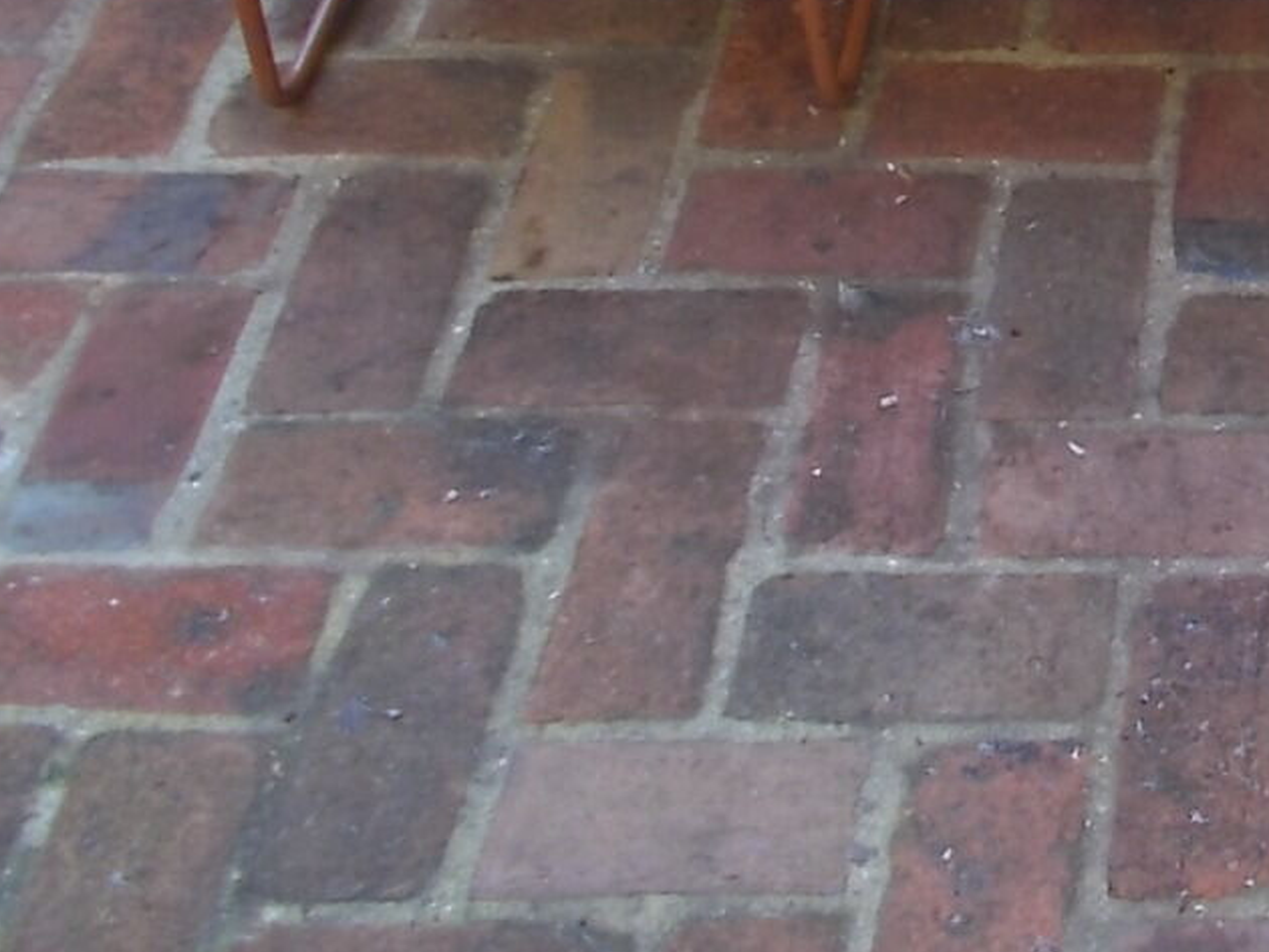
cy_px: 2
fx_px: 2420
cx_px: 1547
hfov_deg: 26.0
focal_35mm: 66
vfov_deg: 21.5
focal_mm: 4.6
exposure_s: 1/50
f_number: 3.2
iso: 80
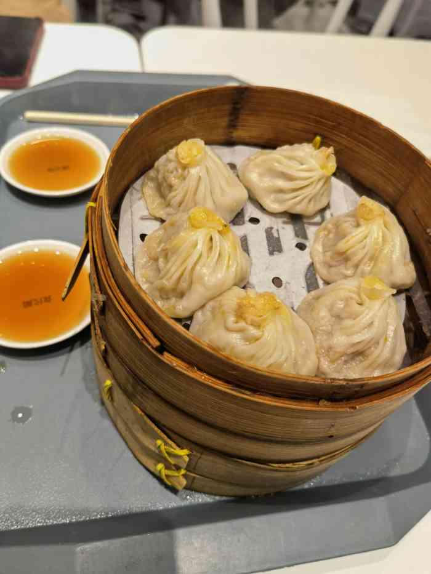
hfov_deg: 51.4
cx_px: 216
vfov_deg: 65.3
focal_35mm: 27
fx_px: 448
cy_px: 287
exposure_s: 1/100
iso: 100
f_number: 1.9
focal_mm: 6.67
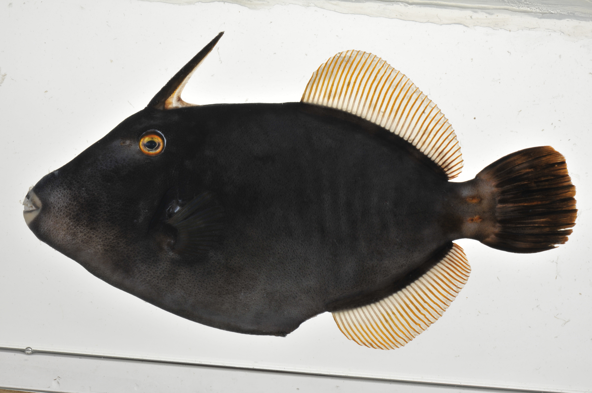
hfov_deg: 13.1
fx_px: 2587
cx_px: 296
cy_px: 196
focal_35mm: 158
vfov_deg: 8.7
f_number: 22
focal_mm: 105
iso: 200
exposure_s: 1/60
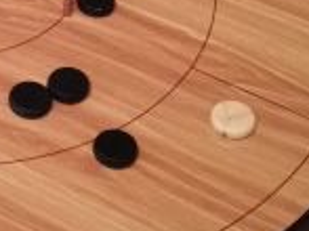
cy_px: 16
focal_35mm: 138
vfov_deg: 10.7
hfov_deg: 13.9
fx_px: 1231
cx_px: -59
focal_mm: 3.8
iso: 400
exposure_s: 1/20
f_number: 2
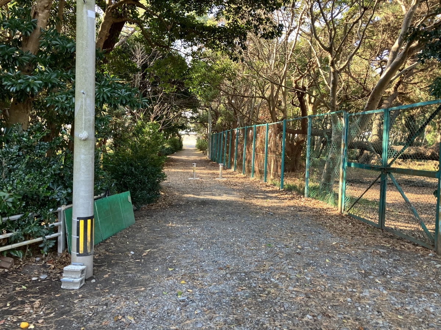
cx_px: 220
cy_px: 165
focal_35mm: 28
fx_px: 357
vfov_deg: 49.7
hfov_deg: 63.4
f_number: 1.8
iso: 64
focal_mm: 3.99
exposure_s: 1/121
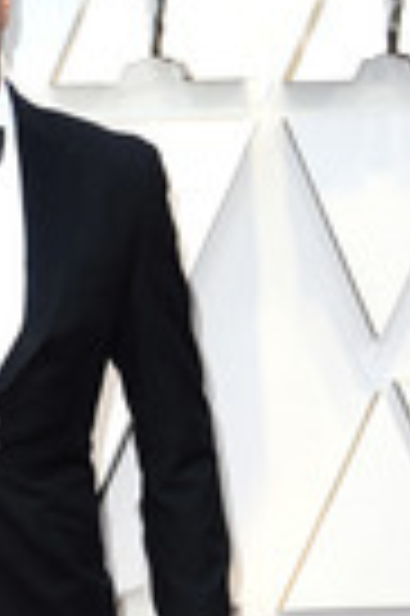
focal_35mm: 181
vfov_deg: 11.2
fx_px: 3100
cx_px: -101
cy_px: 656
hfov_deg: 7.5
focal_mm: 62
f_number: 8
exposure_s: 1/250
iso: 800
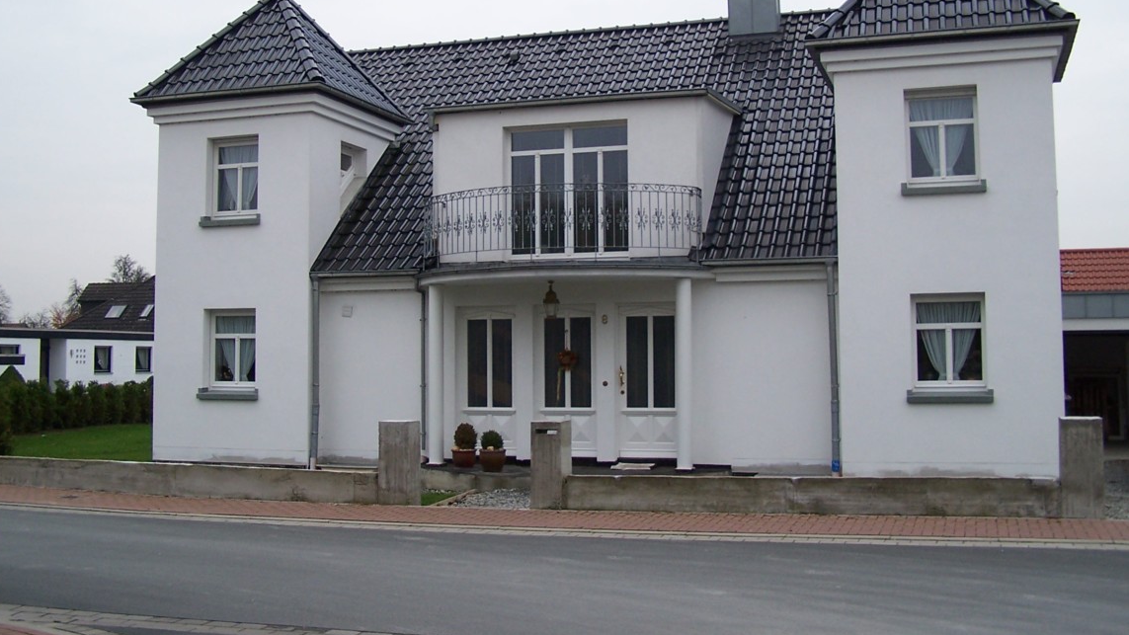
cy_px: 261
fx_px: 1257
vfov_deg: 28.3
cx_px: 559
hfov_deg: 48.4
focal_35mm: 42
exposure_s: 1/180
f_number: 2.8
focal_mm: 6.3
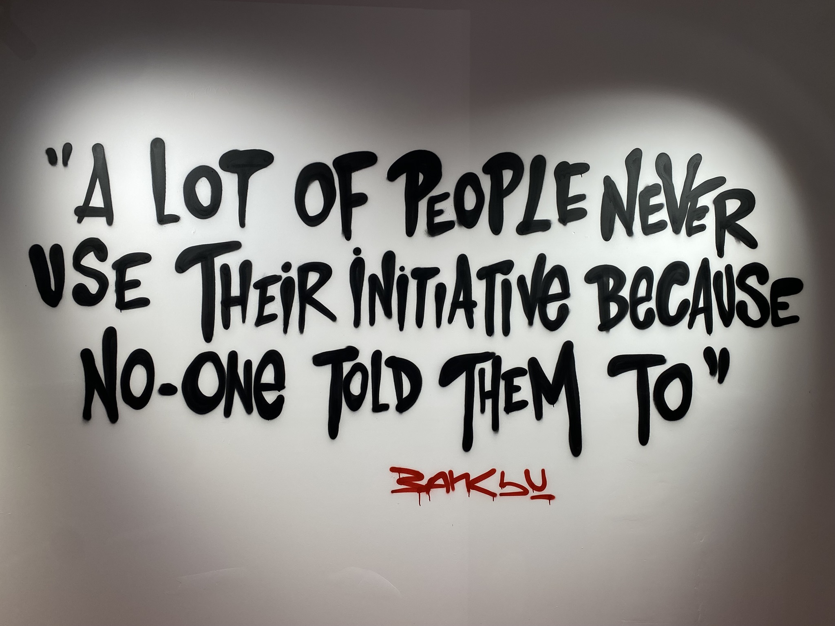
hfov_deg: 67.3
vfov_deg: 53.1
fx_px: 627
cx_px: 418
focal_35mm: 26
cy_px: 313
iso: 64
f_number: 1.8
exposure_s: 1/100
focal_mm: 4.25
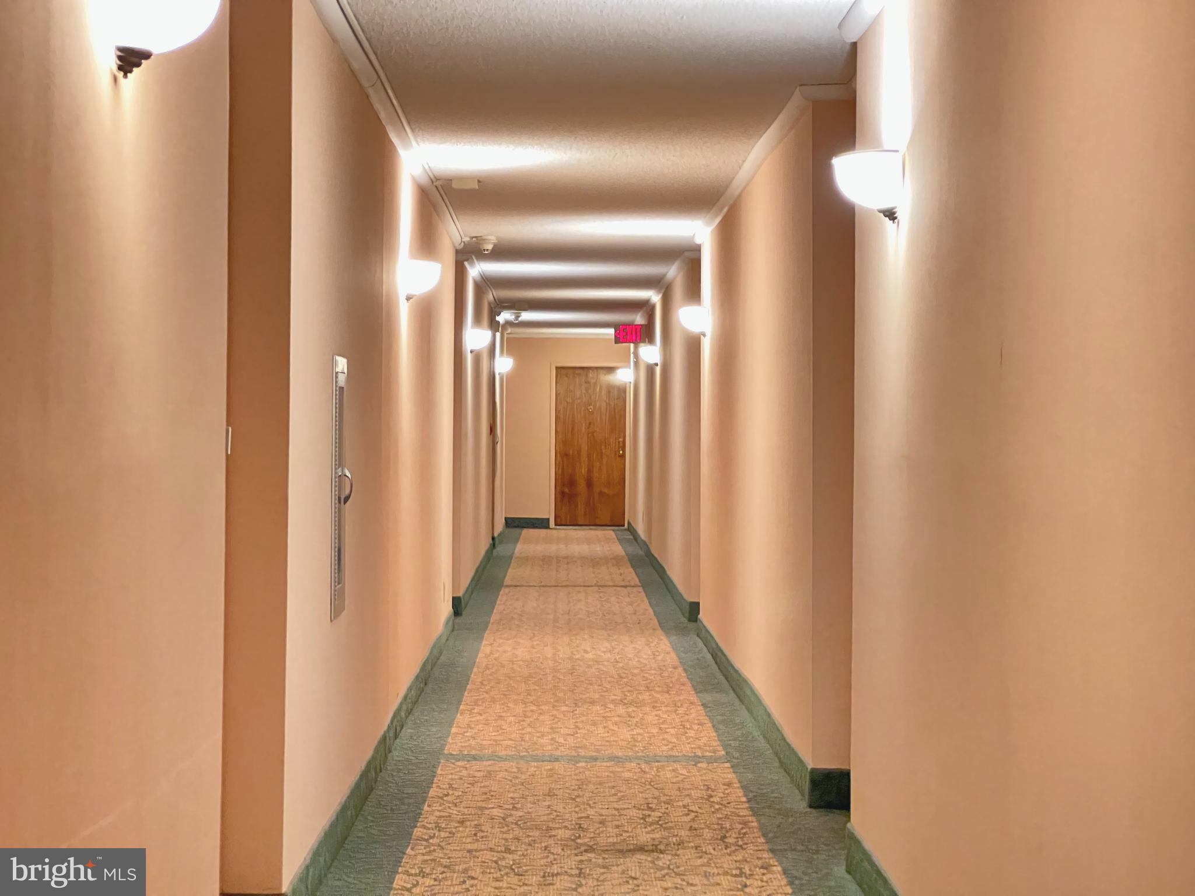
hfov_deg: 25.3
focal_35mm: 77
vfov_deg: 19.1
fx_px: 2658
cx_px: 598
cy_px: 448
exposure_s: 1/15
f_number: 2.8
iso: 2500
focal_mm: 9
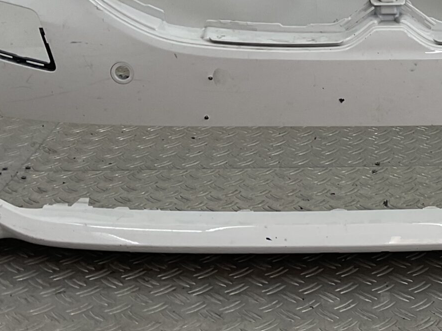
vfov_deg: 16.9
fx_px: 1073
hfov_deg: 22.8
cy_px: -48
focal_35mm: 84
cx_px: 375
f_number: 1.8
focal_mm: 3
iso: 16
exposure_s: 1/160
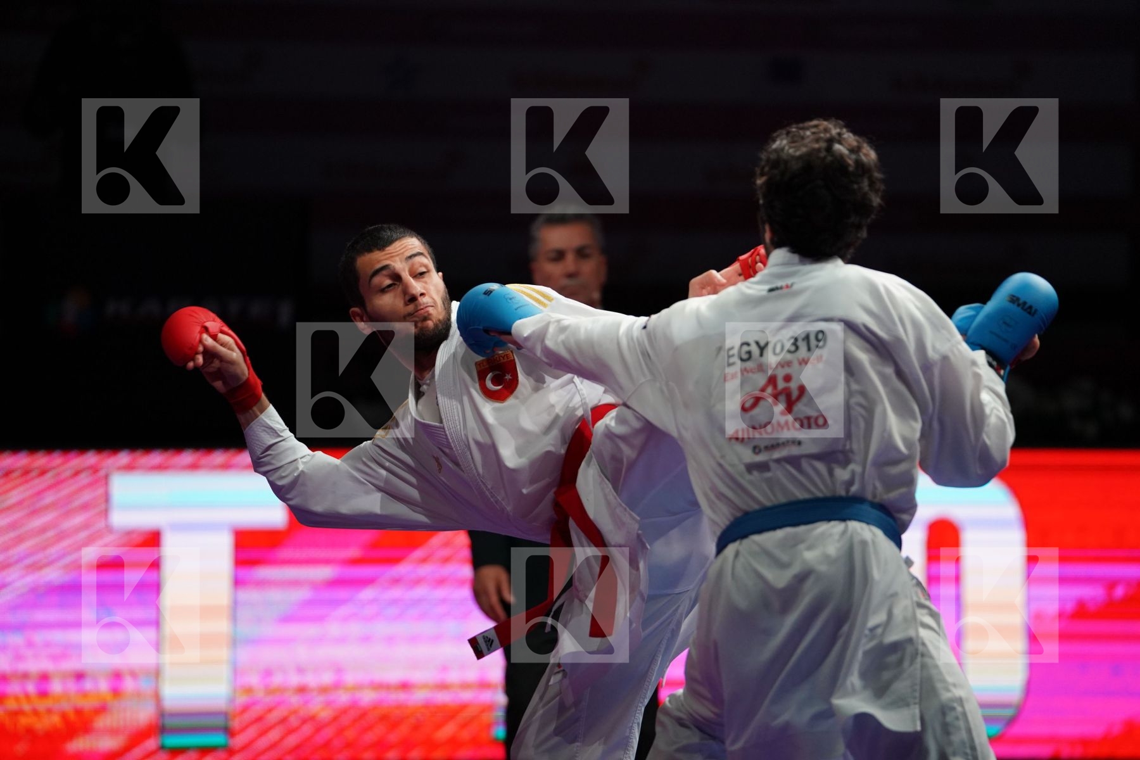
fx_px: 5921
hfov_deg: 11.0
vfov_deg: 7.3
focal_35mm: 187
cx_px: 570
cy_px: 380
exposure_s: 1/1000
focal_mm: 187
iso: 2000
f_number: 2.8
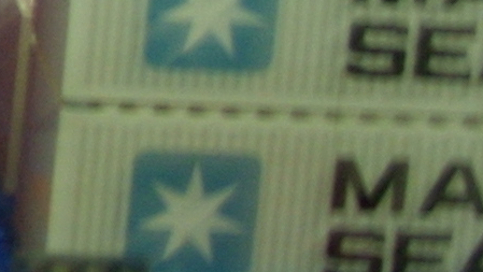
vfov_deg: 3.9
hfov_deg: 6.4
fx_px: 3857
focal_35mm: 301
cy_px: -511
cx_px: -1062
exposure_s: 1/6
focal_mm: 7.8
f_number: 2.8
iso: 50
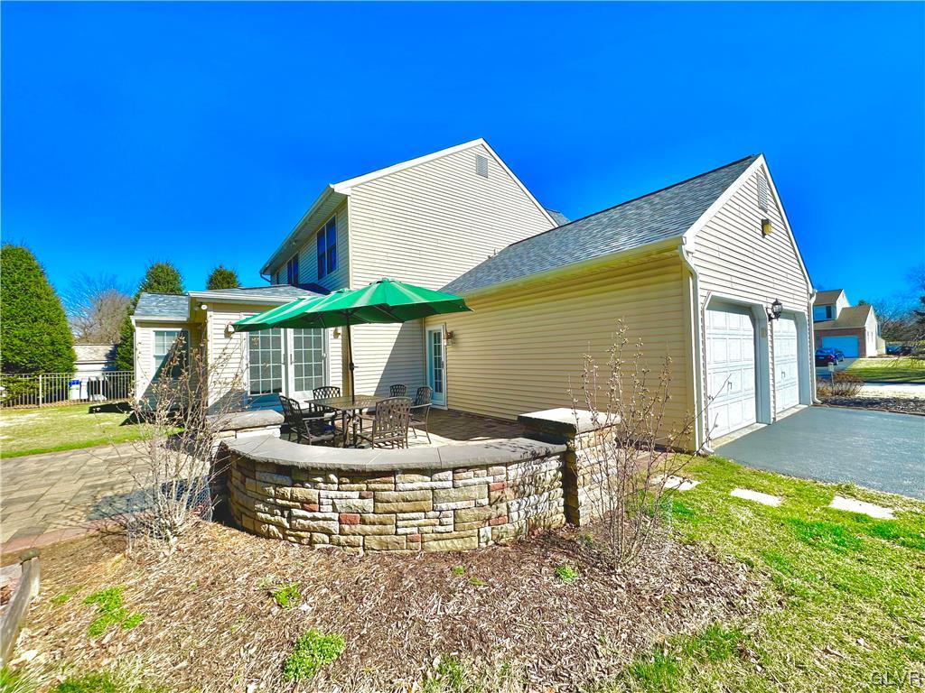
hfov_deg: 102.1
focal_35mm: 14
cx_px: 462
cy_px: 346
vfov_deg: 85.7
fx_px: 374
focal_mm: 2.22
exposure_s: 1/2053
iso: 50
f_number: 2.2
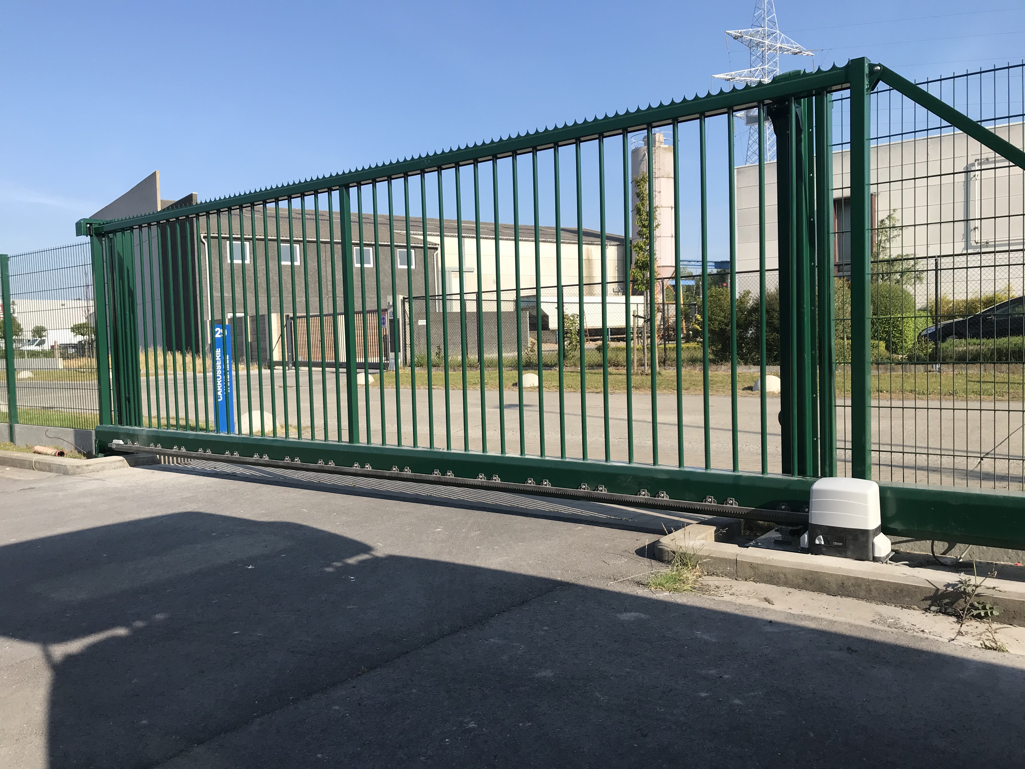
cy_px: 384
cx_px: 512
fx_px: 829
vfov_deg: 49.7
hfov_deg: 63.4
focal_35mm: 28
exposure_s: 1/1773
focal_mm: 3.99
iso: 20
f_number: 1.8
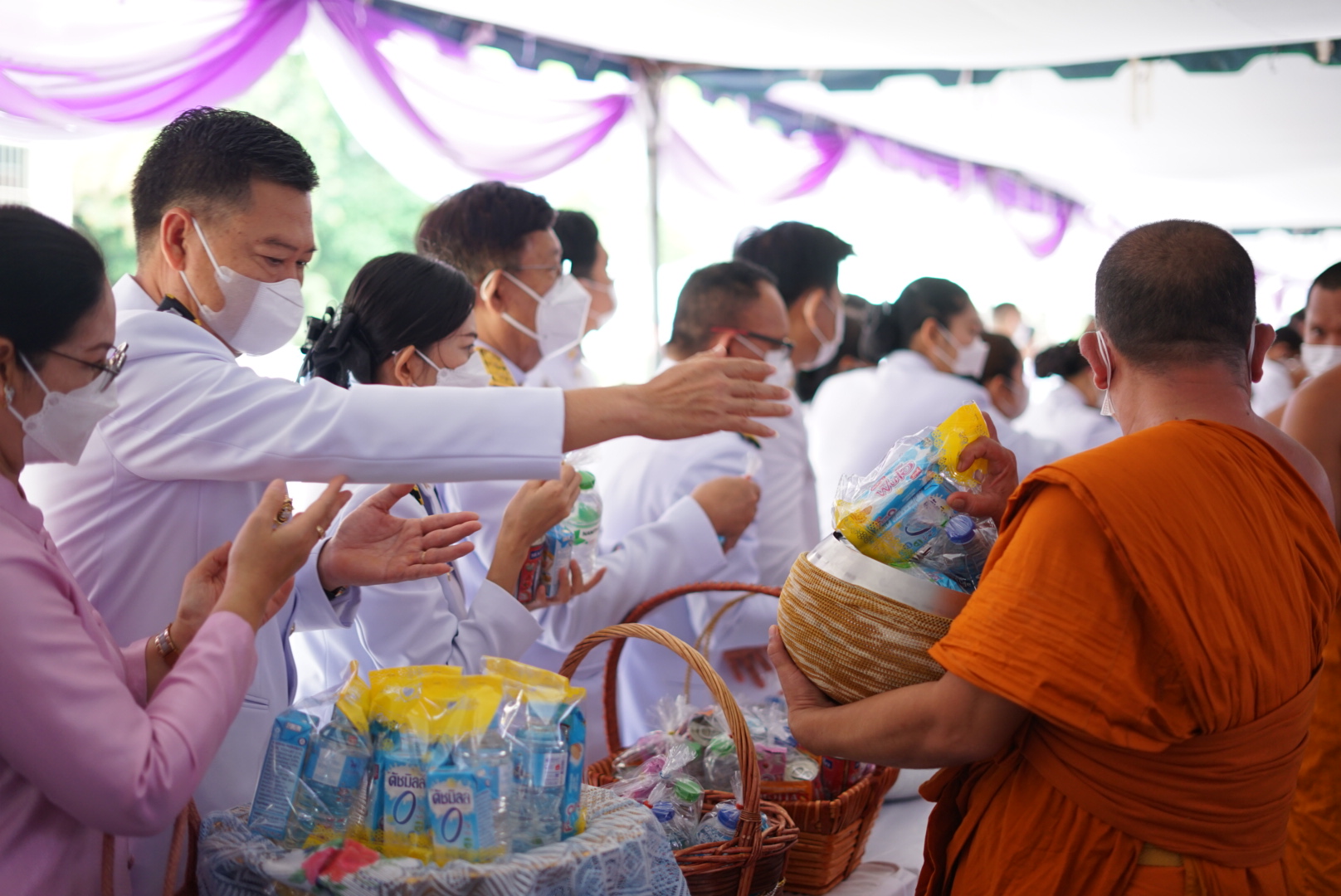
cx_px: 670
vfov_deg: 27.0
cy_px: 448
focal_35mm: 50
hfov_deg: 39.6
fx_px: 1864
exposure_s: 1/100
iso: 400
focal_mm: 50
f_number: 1.8
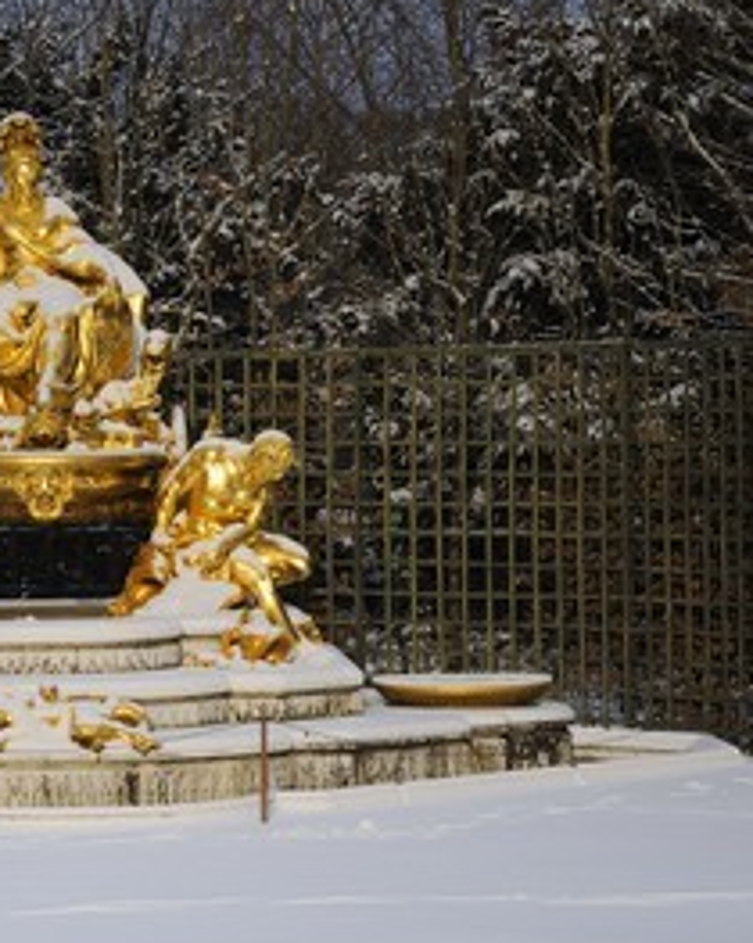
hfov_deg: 10.0
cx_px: 75
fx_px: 4267
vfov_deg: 12.6
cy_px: 484
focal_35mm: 153
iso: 200
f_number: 11
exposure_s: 1/160
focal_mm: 102
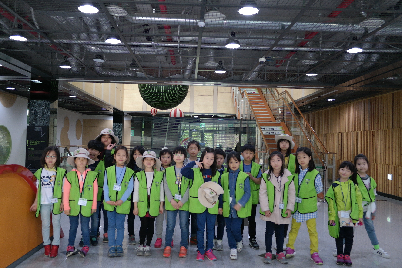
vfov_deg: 43.6
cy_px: 134
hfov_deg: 61.9
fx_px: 335
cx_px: 201
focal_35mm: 30
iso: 400
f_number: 3.5
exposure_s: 1/40
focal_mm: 20
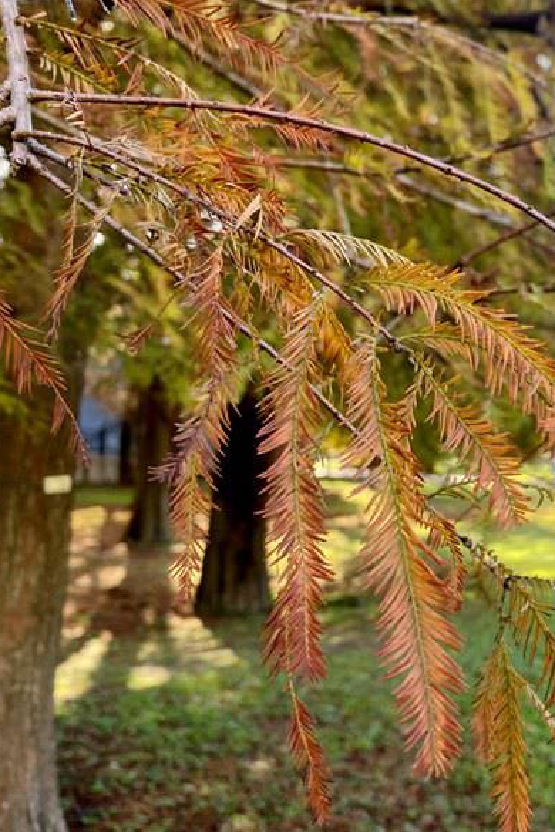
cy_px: 422
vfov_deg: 51.9
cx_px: 527
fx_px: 856
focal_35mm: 37
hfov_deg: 33.5
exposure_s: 1/189
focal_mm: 4.25
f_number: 1.8
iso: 32
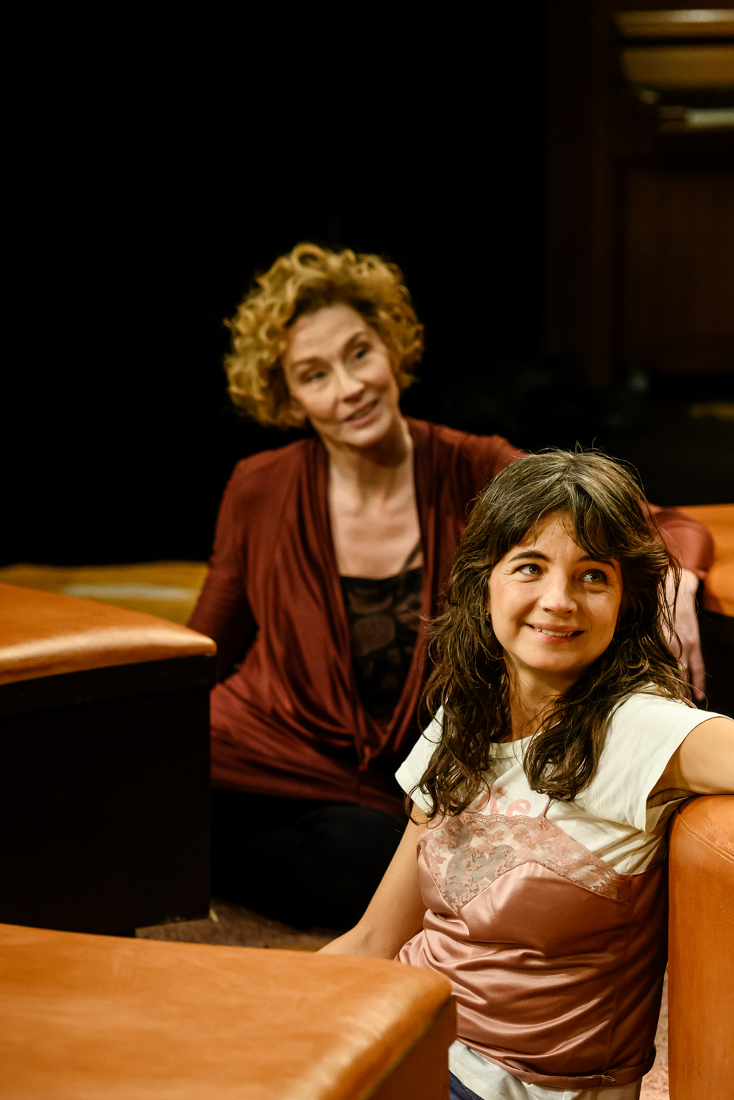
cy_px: 711
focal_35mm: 199
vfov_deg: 10.3
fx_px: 6084
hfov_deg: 6.9
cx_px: 516
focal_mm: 120
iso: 2000
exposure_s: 1/320
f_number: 4
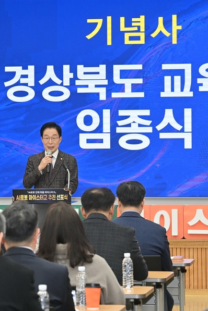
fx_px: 1569
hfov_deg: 7.6
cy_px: 155
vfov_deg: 11.4
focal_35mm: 181
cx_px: 54
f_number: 6.3
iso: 2500
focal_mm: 120
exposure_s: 1/161
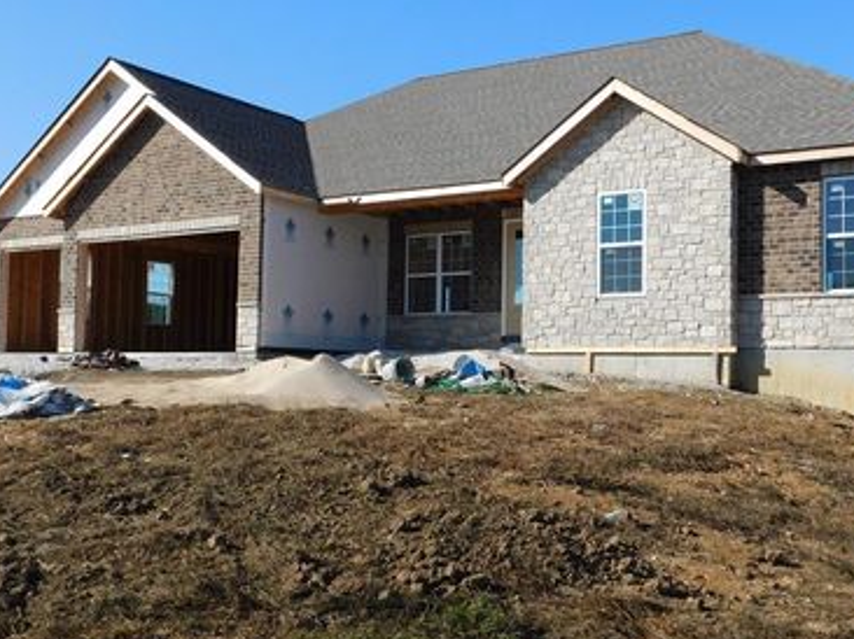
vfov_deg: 35.1
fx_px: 1011
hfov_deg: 45.6
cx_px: 502
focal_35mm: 41
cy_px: 325
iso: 125
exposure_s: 1/1250
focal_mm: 5.3
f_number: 3.2
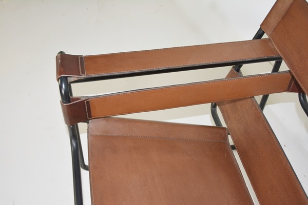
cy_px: 102
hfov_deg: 46.4
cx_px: 154
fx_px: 359
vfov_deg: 31.9
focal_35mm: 42
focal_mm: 28
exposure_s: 1/60
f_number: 4.5
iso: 1000
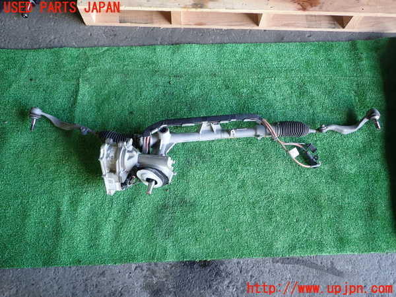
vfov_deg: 49.7
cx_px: 198
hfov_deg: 63.4
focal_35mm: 28
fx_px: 320
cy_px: 148
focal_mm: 5.05
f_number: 2.2
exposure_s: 1/60
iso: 200
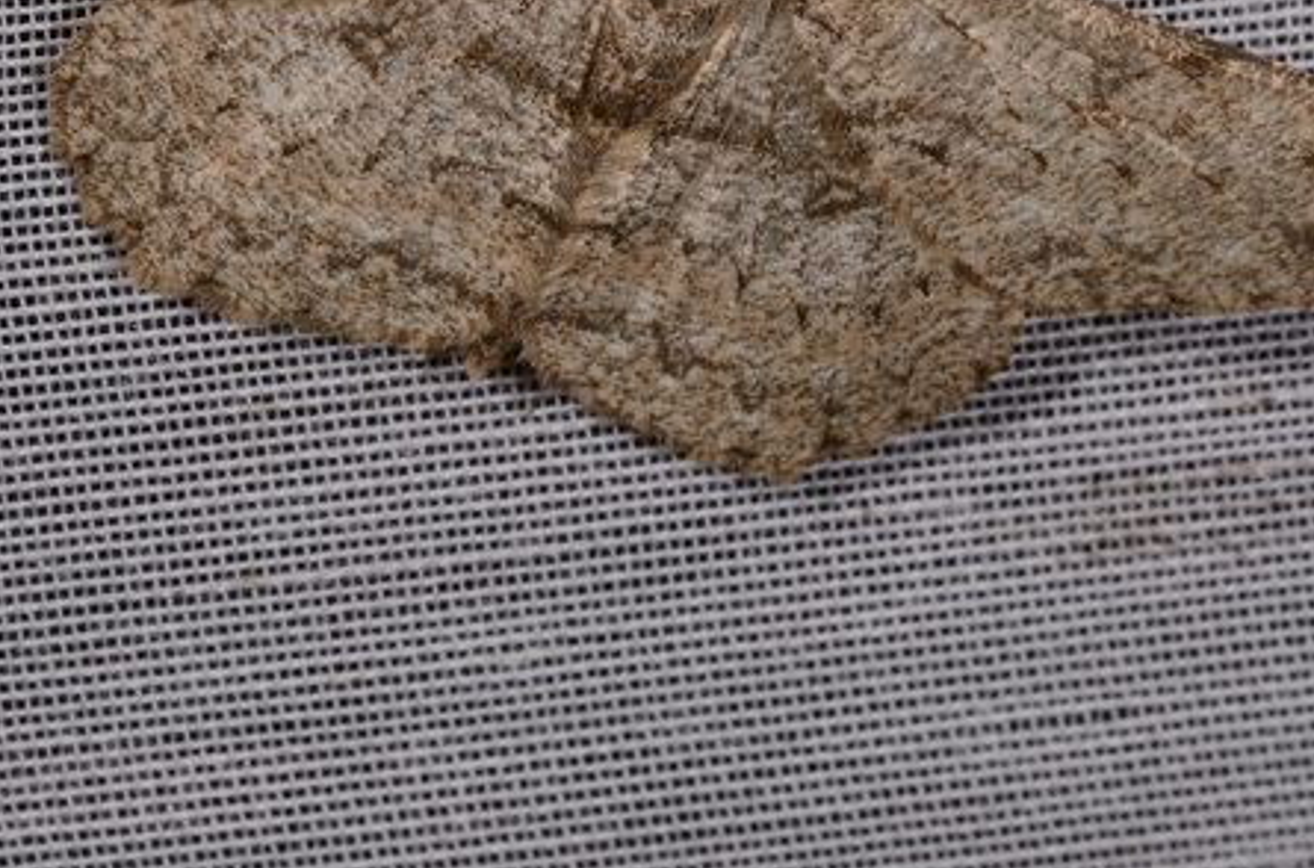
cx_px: 738
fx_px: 8258
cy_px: 100
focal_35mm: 227
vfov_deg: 6.0
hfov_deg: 9.1
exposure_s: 1/60
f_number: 25
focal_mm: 85
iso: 100
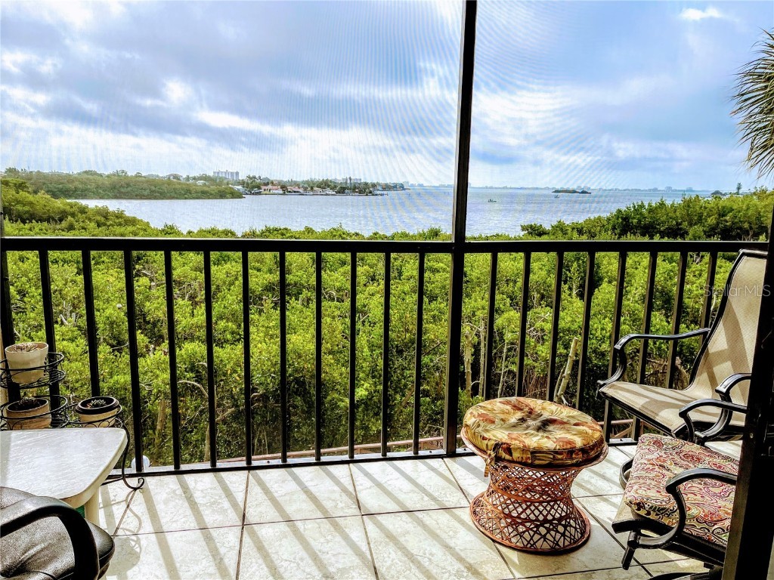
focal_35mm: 26
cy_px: 290
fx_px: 581
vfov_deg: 53.1
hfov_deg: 67.3
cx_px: 387
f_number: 1.6
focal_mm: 5.1
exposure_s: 1/3922
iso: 50
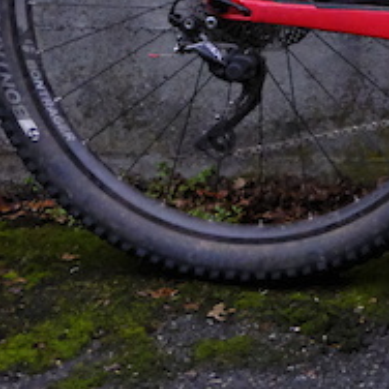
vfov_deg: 15.7
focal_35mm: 105
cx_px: 683
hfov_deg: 14.7
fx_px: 1335
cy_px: -133
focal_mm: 19.6
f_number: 2.8
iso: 10000
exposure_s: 1/1600
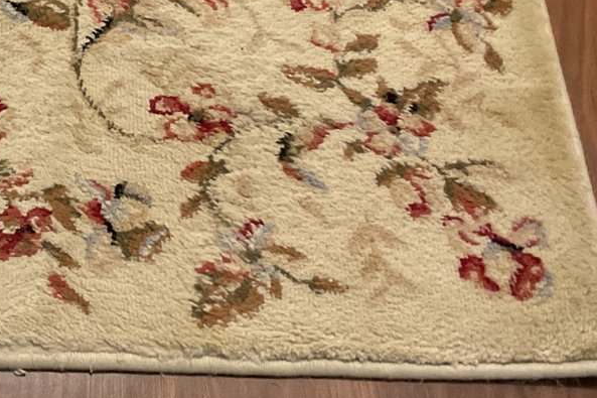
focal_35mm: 77
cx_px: 70
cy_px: 79
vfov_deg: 17.6
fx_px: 1276
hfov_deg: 25.6
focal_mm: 3
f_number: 1.8
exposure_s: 1/60
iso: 200
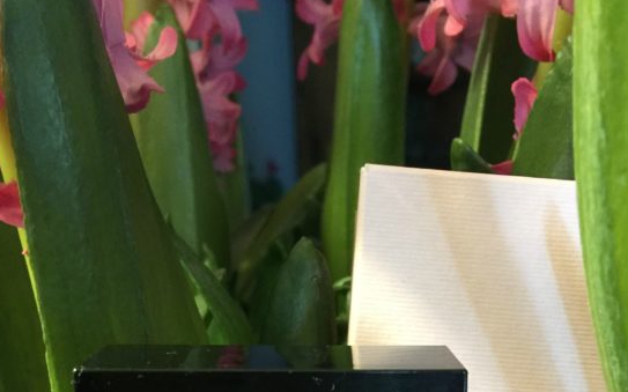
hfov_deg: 35.0
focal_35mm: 58
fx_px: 992
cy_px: 510
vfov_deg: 20.4
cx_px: 361
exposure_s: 1/10
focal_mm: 4.15
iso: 125
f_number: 2.2
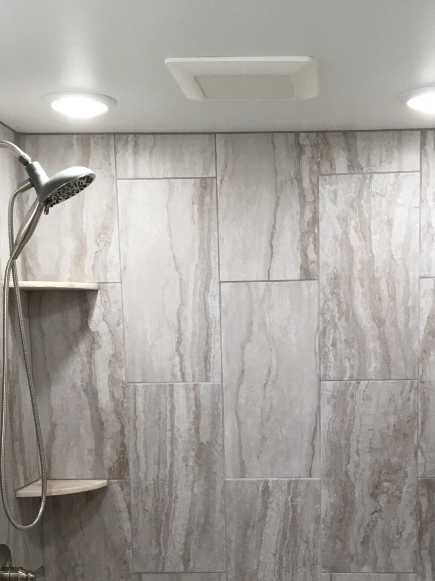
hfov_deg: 26.0
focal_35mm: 56
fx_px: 939
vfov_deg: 33.1
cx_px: 275
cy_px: 484
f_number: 2.2
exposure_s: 1/30
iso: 25
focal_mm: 4.15
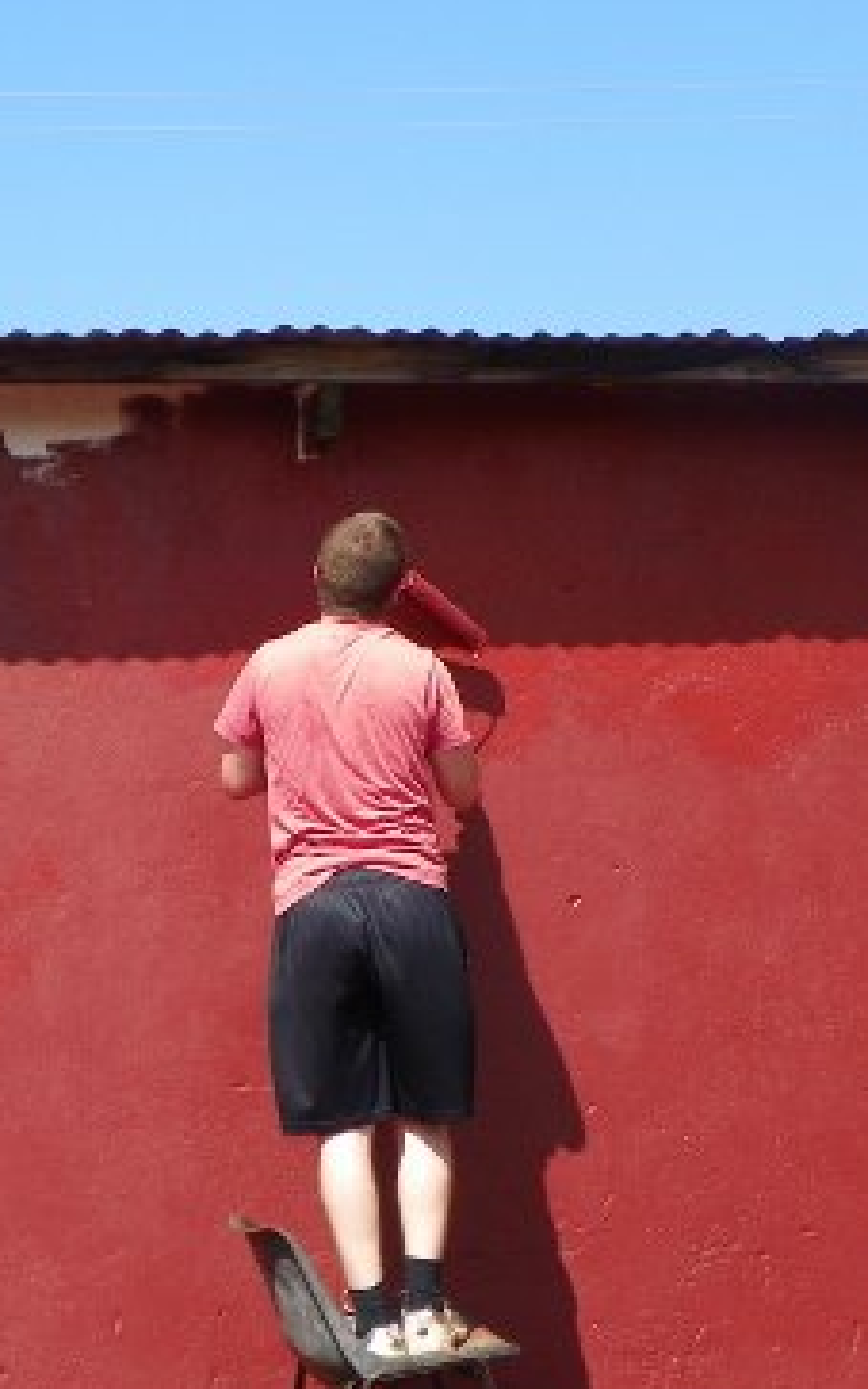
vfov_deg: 24.0
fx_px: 3254
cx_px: 245
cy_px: 827
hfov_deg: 15.1
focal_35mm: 86
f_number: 4.5
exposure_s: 1/250
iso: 64
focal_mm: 8.2
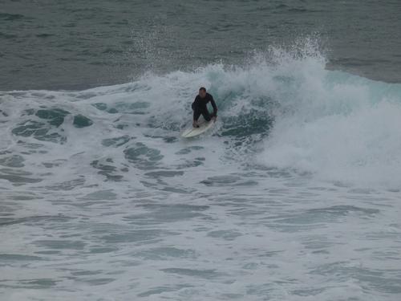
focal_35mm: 236
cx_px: 200
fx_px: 2734
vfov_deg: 6.3
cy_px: 150
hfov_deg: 8.4
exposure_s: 1/500
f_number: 5.5
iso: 400
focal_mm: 42.3
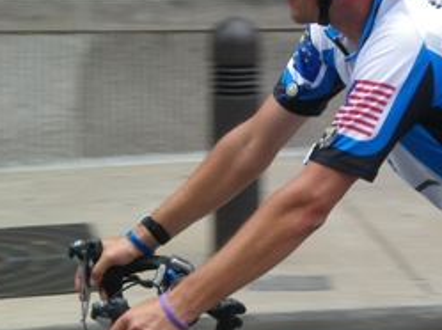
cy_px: 81
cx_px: 199
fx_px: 2499
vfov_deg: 7.6
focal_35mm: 196
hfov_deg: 10.1
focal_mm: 16.3
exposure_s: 1/100
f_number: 5.5
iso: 64
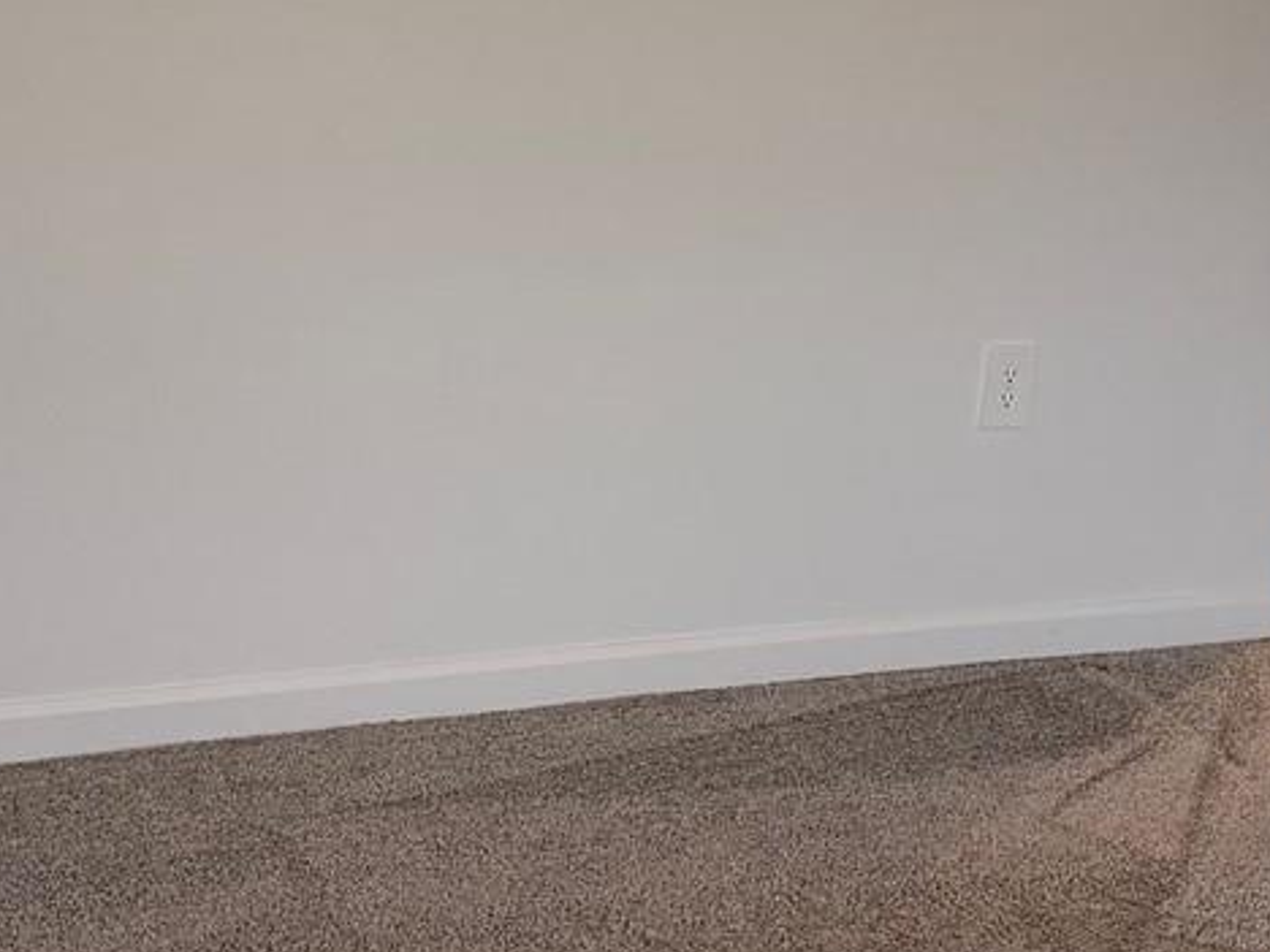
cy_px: 57
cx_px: 955
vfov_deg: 17.7
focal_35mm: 82
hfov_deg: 23.6
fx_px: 3008
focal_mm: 6.76
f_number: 1.78
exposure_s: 1/60
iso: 250
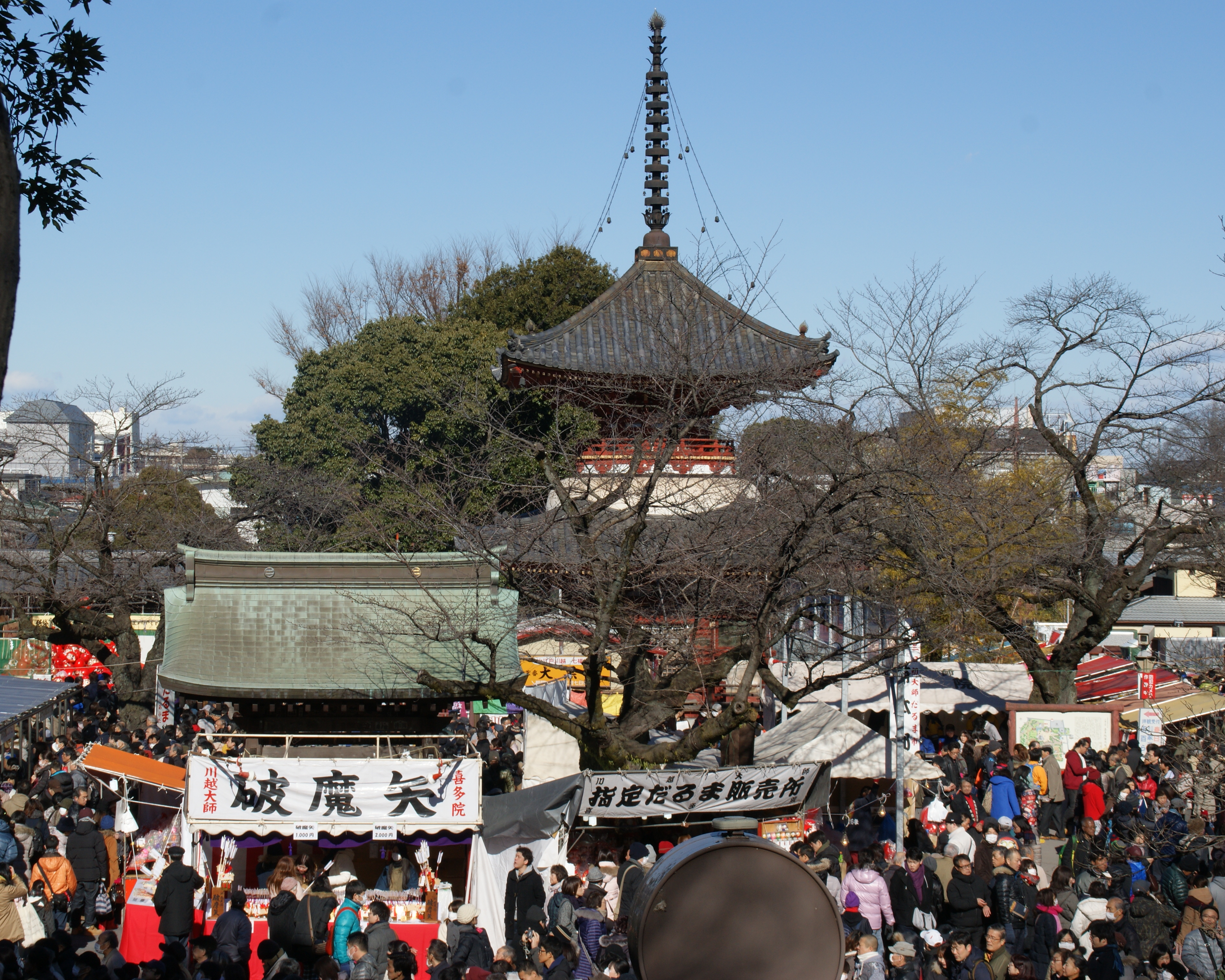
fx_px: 2776
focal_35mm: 77
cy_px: 489
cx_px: 539
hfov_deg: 24.9
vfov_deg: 20.0
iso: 100
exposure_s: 1/200
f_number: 13
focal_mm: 45
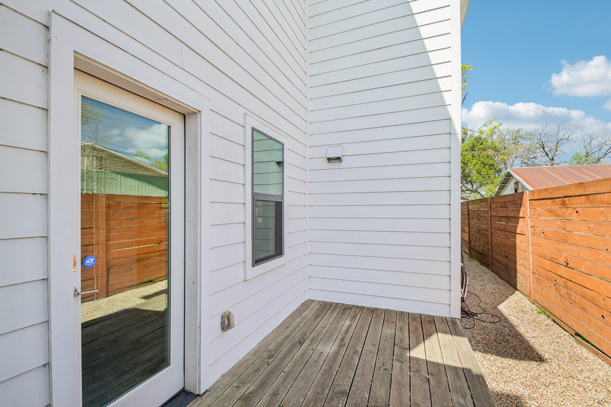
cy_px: 204
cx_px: 306
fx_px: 255
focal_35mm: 15
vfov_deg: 77.3
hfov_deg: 100.4
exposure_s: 1/400
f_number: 8
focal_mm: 10
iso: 400
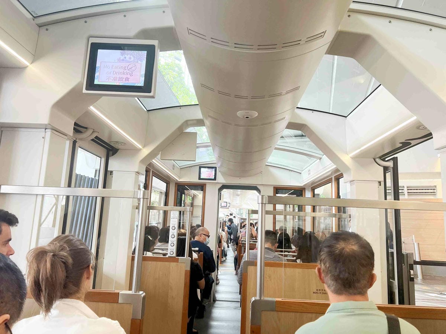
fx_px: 335
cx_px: 223
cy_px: 167
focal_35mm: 26
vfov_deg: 53.1
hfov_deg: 67.3
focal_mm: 5.7
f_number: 1.5
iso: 100
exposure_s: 1/121
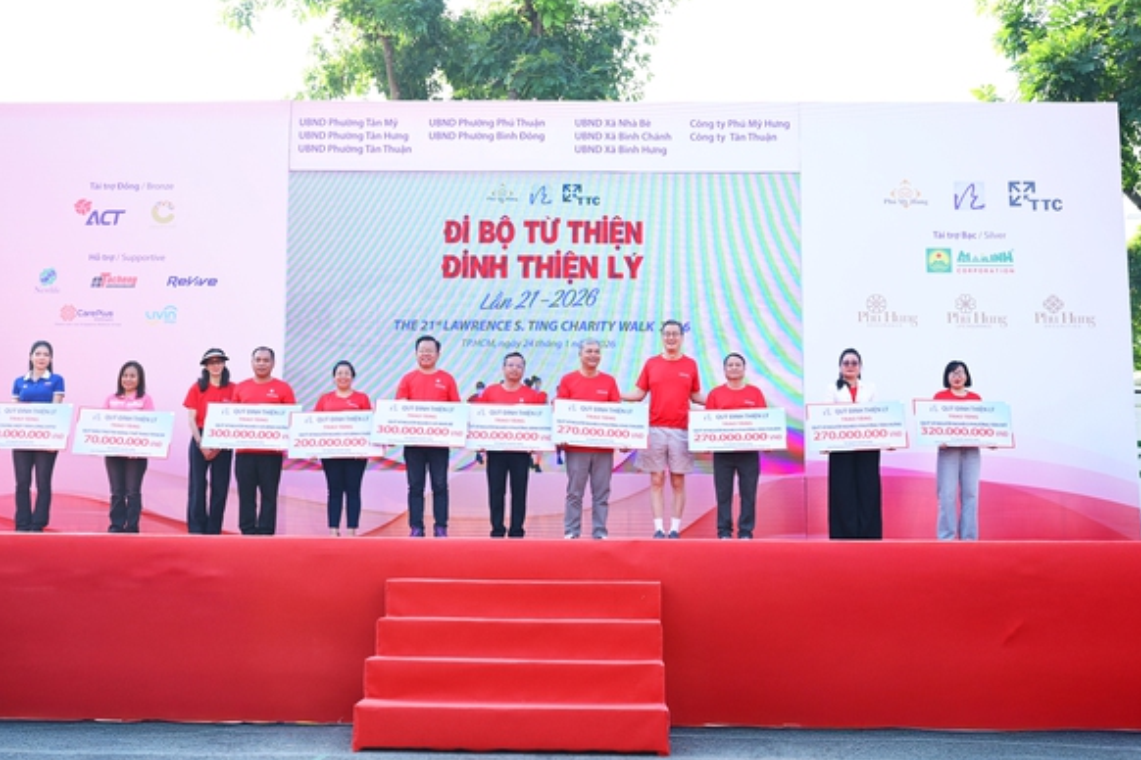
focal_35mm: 44
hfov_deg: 44.5
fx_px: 1394
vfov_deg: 30.5
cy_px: 354
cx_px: 553
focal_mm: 40
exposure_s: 1/200
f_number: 4.5
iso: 160
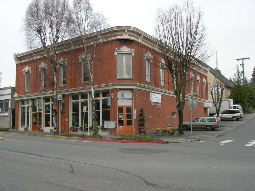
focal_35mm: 36
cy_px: 96
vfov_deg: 39.7
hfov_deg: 51.4
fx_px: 265
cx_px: 128
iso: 64
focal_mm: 7.5
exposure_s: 1/153
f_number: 4.8
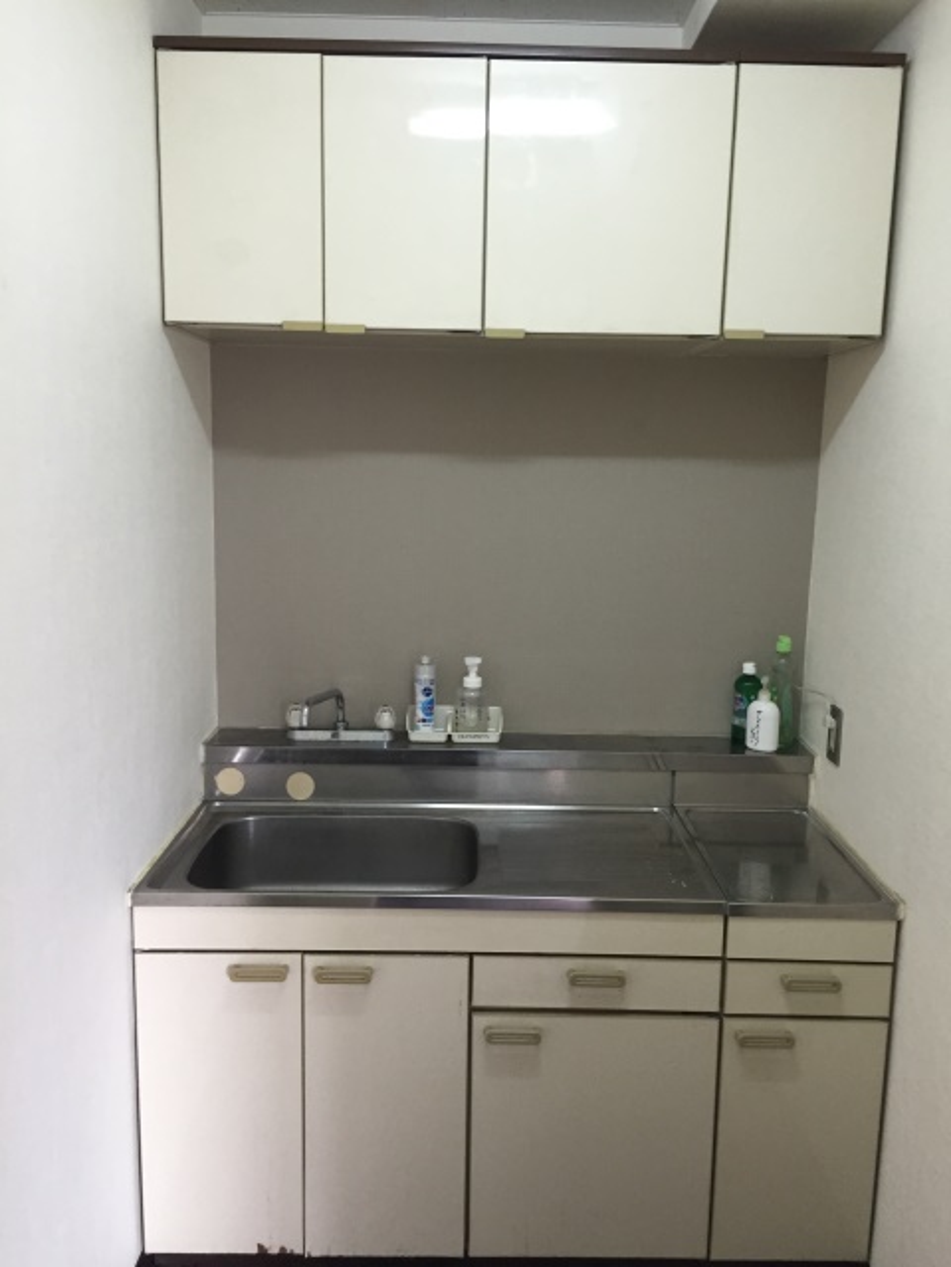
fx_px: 1062
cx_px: 476
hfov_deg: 48.2
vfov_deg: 61.7
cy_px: 634
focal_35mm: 29
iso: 100
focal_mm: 4.15
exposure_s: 1/30
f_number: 2.2
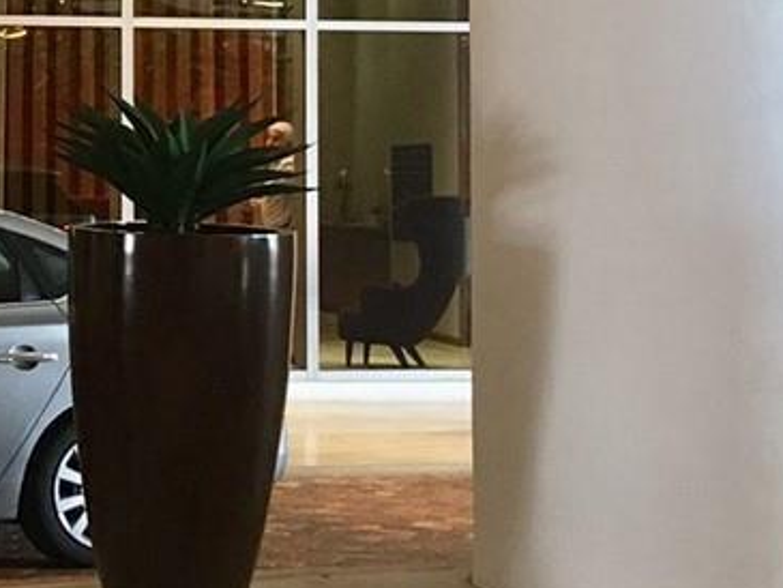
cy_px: 69
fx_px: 2874
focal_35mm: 127
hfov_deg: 15.1
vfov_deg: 11.6
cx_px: -114
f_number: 2.2
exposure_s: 1/15
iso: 50
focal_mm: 4.15
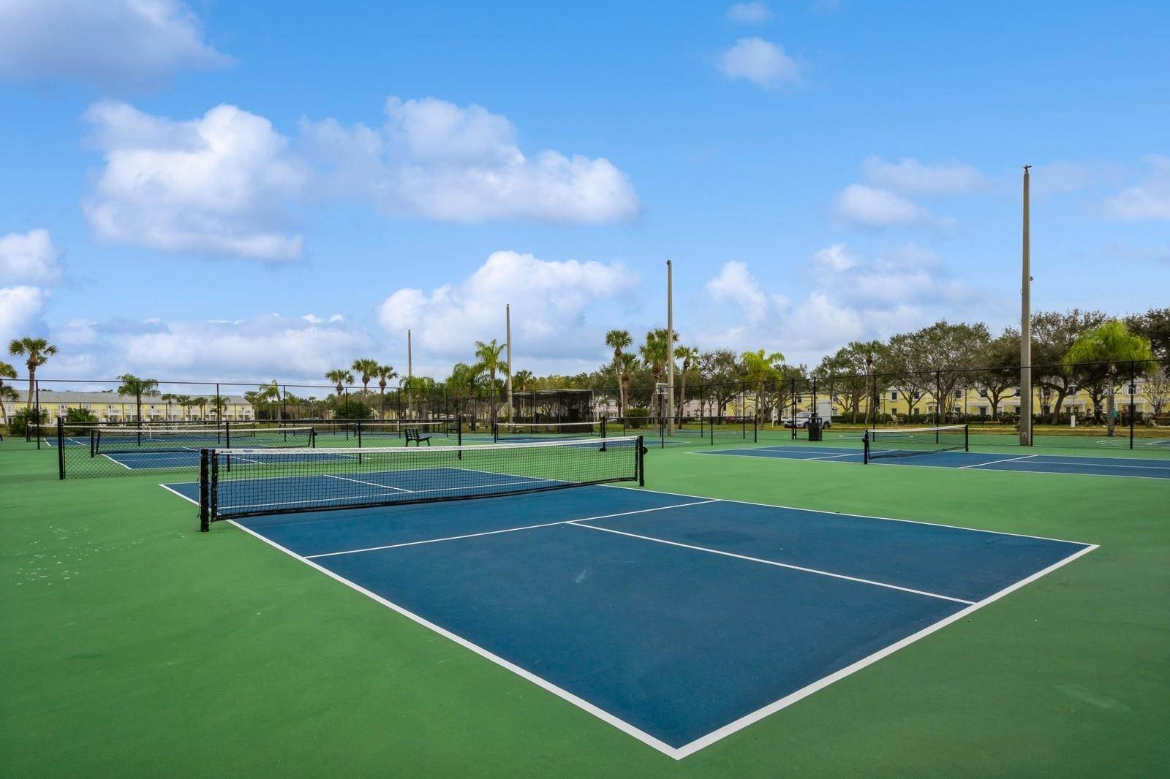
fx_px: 634
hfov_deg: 85.4
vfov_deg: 63.2
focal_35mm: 20
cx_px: 585
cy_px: 390
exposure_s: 1/800
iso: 250
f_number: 8
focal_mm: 13
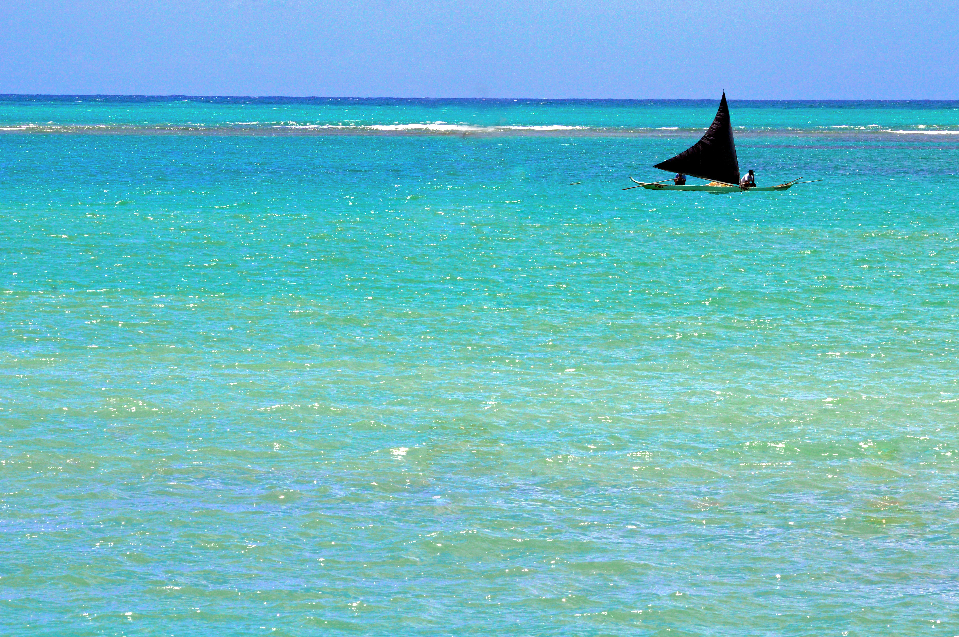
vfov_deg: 5.1
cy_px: 318
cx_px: 480
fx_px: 7184
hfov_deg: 7.6
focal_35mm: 270
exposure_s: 1/320
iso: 200
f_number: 18
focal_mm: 180
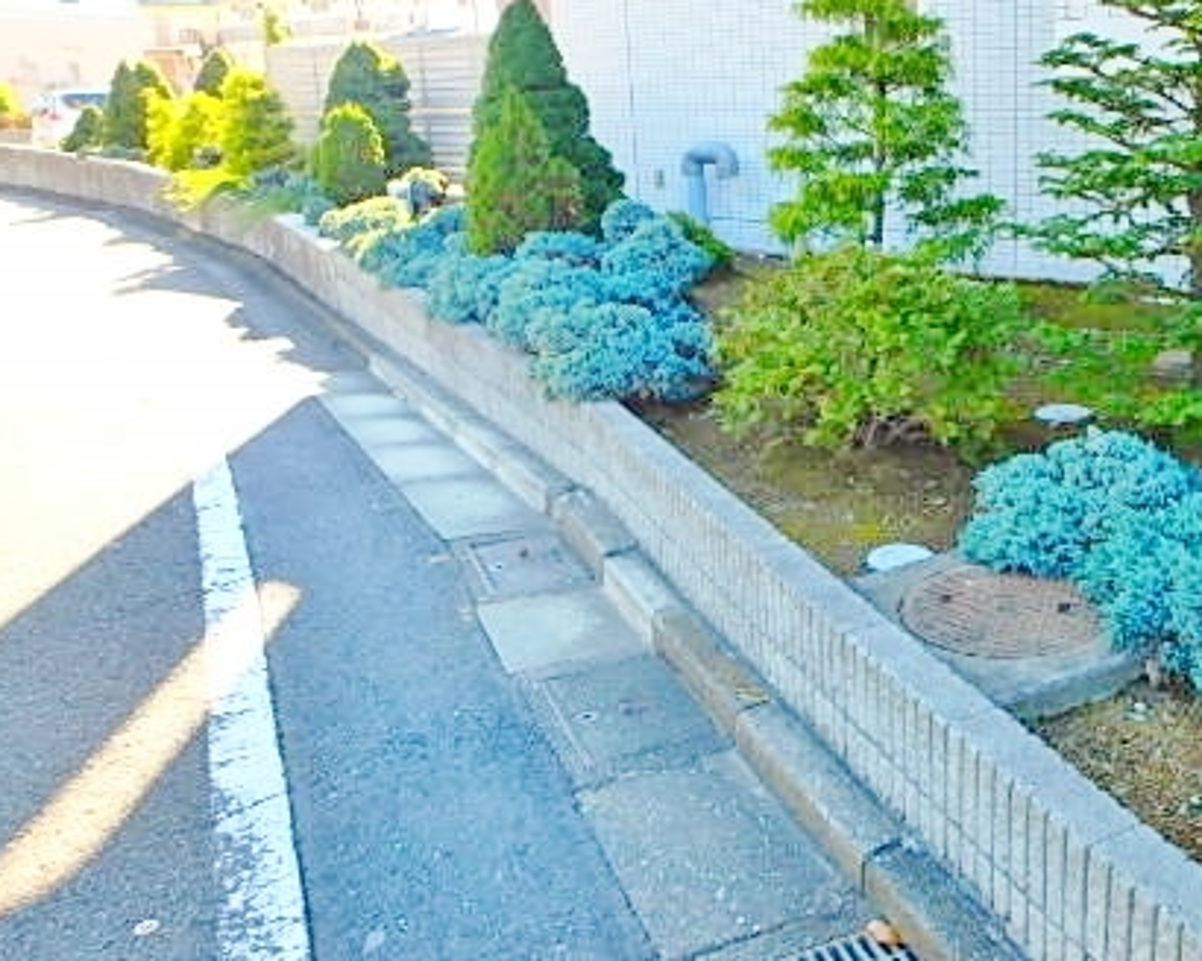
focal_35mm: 32
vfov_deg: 45.3
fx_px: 1138
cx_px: 877
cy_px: 352
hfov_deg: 53.6
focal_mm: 3.7
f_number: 3.5
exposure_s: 1/100
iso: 125
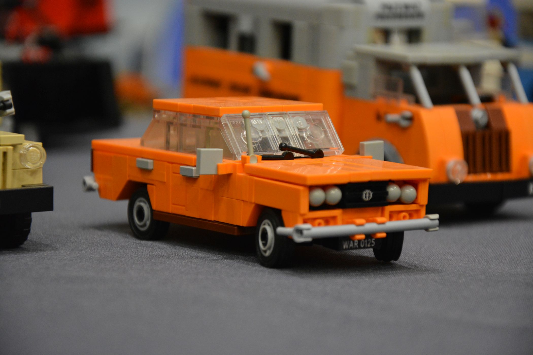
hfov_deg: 13.0
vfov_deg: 8.7
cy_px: 178
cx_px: 266
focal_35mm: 158
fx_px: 2332
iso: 2500
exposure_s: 1/100
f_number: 5.6
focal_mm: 105
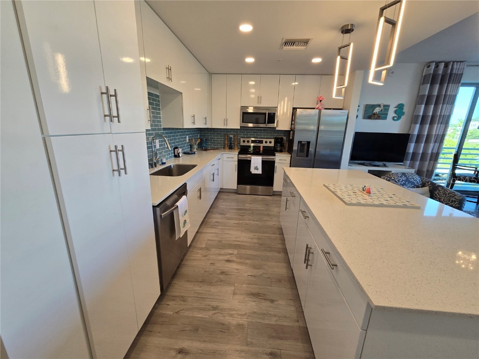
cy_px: 180
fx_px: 180
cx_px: 240
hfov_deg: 106.2
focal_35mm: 13
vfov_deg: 89.9
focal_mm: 2.2
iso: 50
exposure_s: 1/100
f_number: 2.2
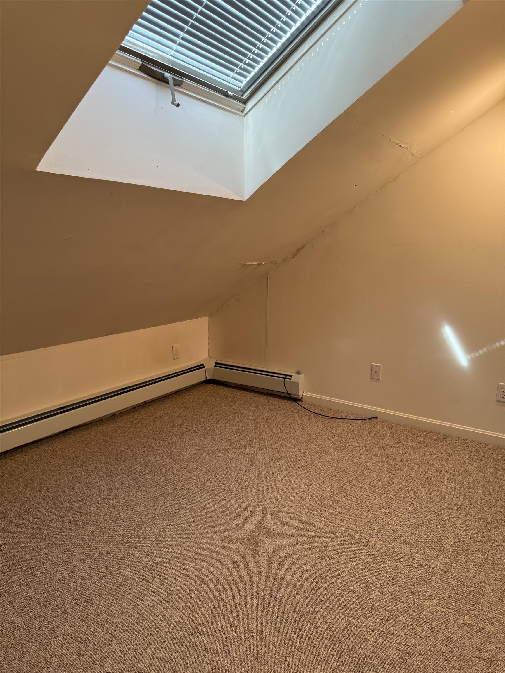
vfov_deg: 71.6
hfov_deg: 56.8
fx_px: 467
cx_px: 252
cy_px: 336
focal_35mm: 24
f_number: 1.78
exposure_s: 1/60
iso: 160
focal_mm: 6.76
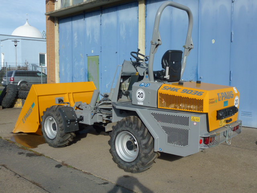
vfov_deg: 39.7
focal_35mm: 36
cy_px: 96
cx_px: 128
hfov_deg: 51.4
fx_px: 267
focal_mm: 6.4
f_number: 3.7
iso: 100
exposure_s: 1/1000
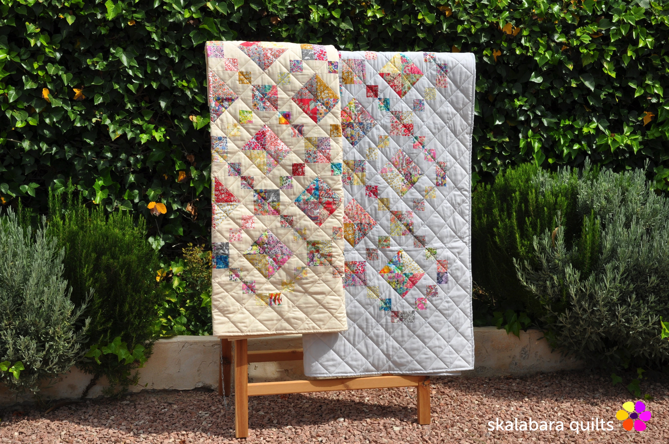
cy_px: 222
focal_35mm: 48
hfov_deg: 41.2
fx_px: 891
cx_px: 334
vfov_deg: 28.0
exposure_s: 1/200
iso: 200
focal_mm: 32
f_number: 14
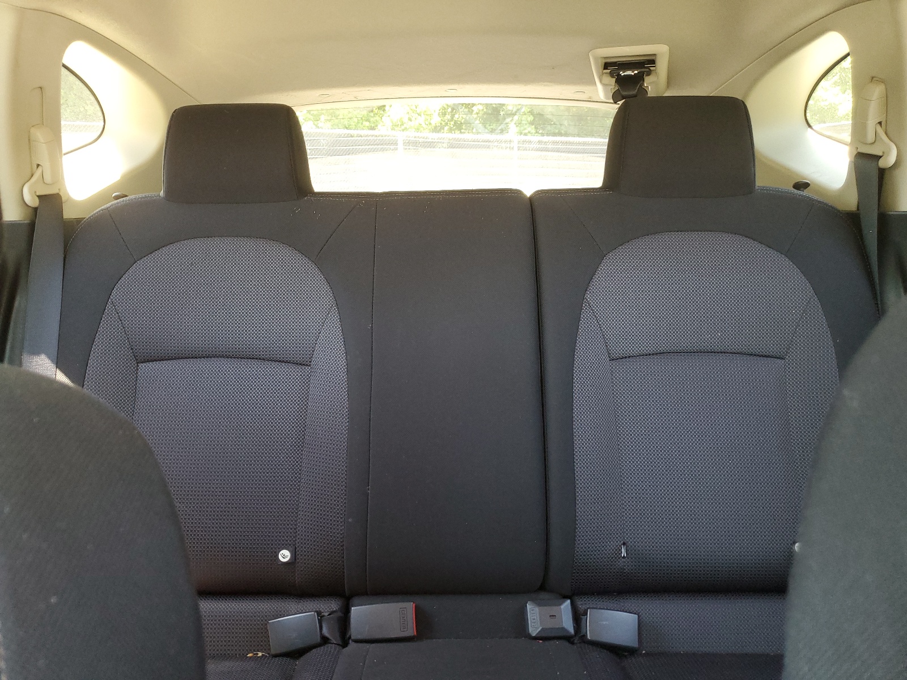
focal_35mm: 26
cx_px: 454
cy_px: 340
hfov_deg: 67.3
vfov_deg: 53.1
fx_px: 681
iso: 165
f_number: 1.5
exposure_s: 1/60.2
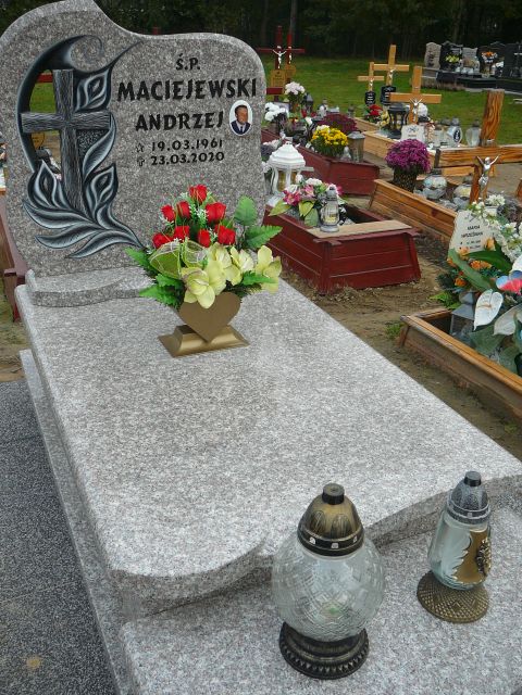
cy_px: 348
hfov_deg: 40.7
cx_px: 261
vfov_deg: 52.6
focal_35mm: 35
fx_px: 704
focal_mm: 5.2
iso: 80
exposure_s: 1/80
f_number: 2.8
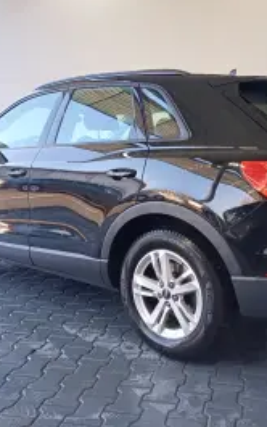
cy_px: 211
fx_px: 418
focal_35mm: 36
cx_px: 182
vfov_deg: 54.0
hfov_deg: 35.0
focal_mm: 4.65
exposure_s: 1/60
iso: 64
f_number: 1.8
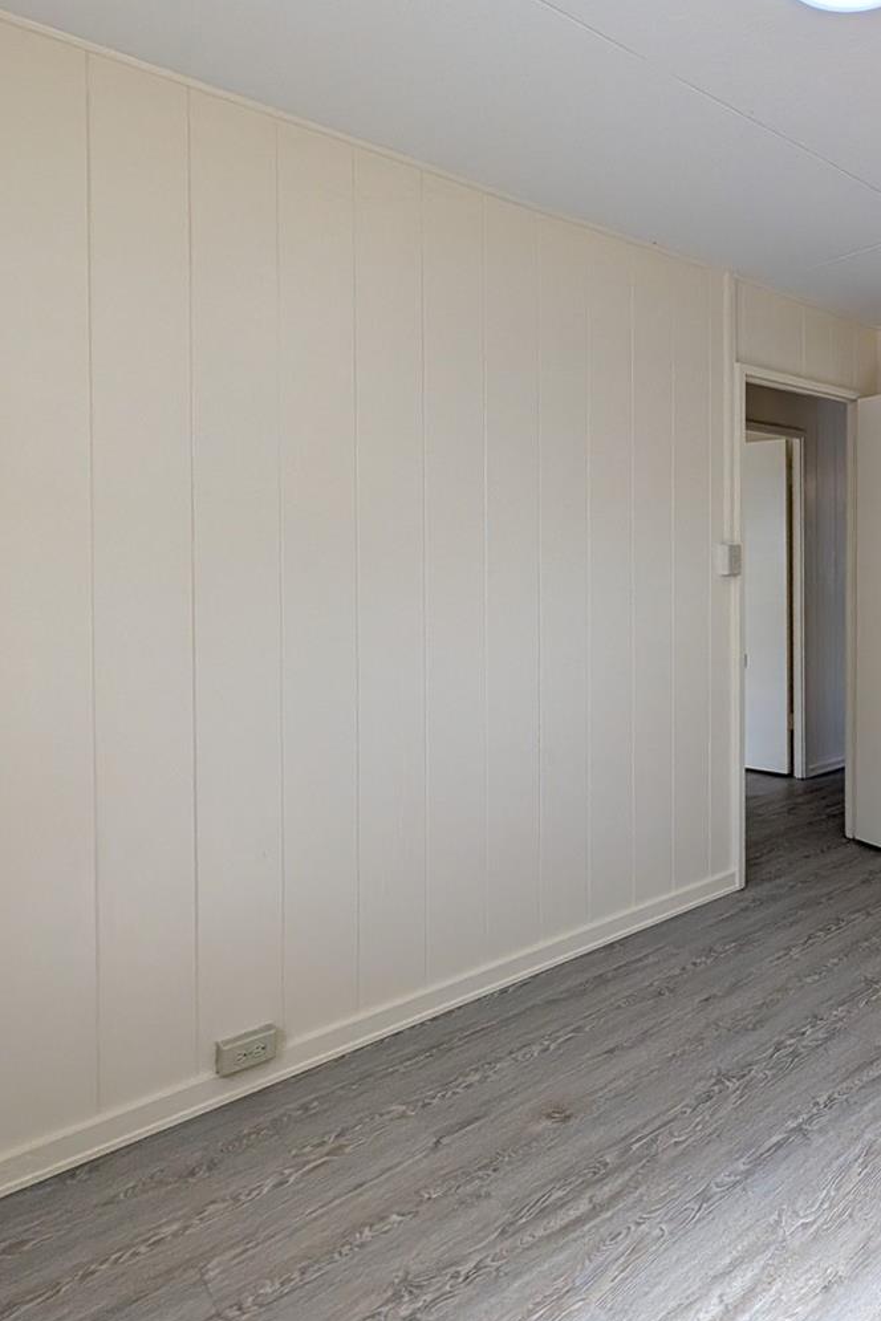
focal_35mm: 20
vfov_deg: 83.5
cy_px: 573
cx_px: 750
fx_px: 734
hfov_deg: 55.7
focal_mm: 2.02
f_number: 1.7
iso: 54
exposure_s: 1/697
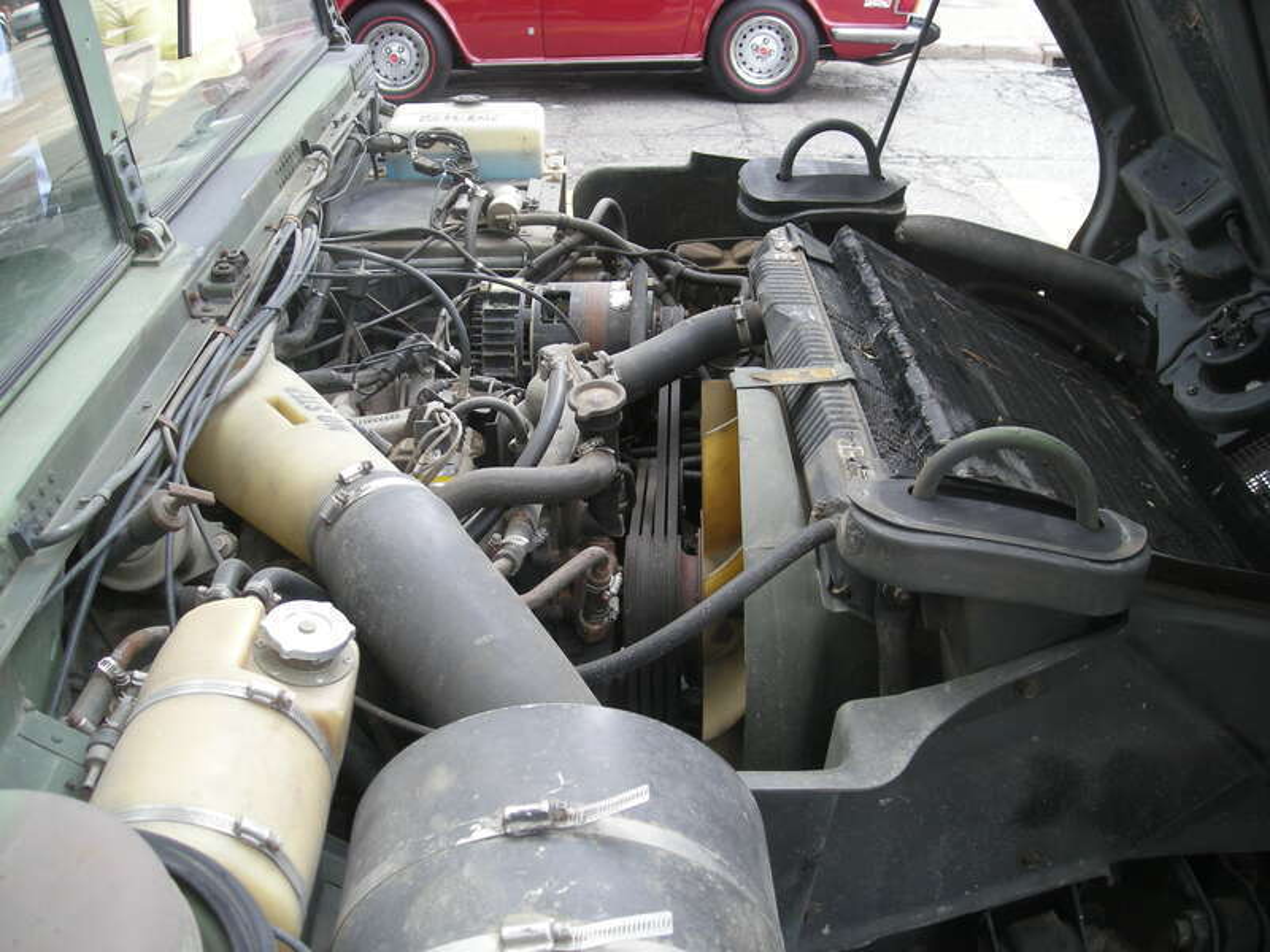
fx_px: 1284
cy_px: 476
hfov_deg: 52.6
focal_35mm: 35
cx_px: 635
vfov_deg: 40.7
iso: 75
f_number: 2.8
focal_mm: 5.7
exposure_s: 1/60
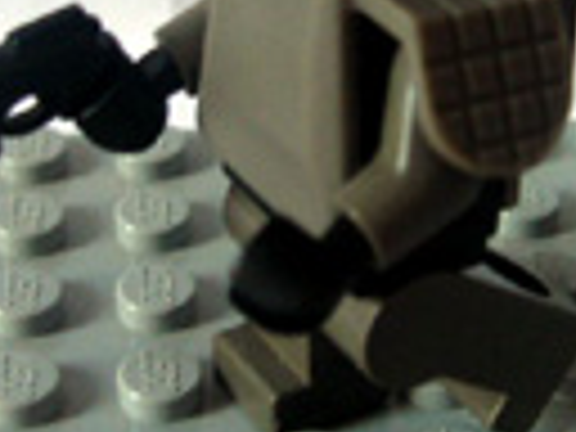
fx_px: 1764
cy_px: 72
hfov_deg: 18.5
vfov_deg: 13.9
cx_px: 374
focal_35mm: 106
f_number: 2.9
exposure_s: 1/5
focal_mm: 5.7
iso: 50
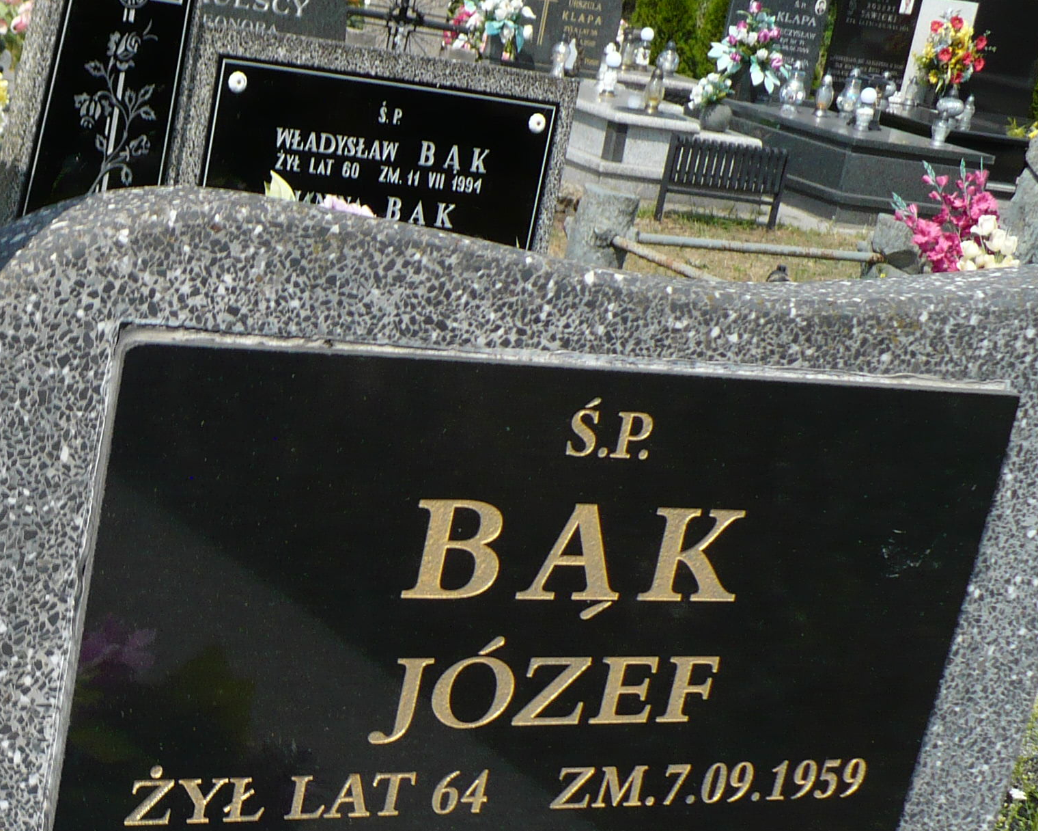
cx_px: 18
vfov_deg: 20.5
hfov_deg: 24.9
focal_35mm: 73
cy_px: 754
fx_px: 2243
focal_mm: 6.1
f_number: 8
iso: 100
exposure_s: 1/160
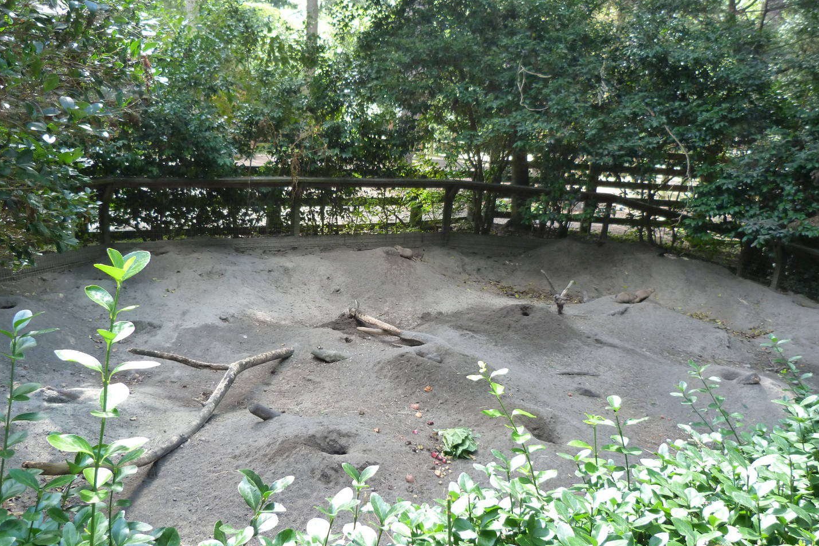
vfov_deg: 44.8
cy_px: 311
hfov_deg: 63.6
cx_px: 376
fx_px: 660
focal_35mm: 29
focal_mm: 4.5
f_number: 2.8
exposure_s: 1/60
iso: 200
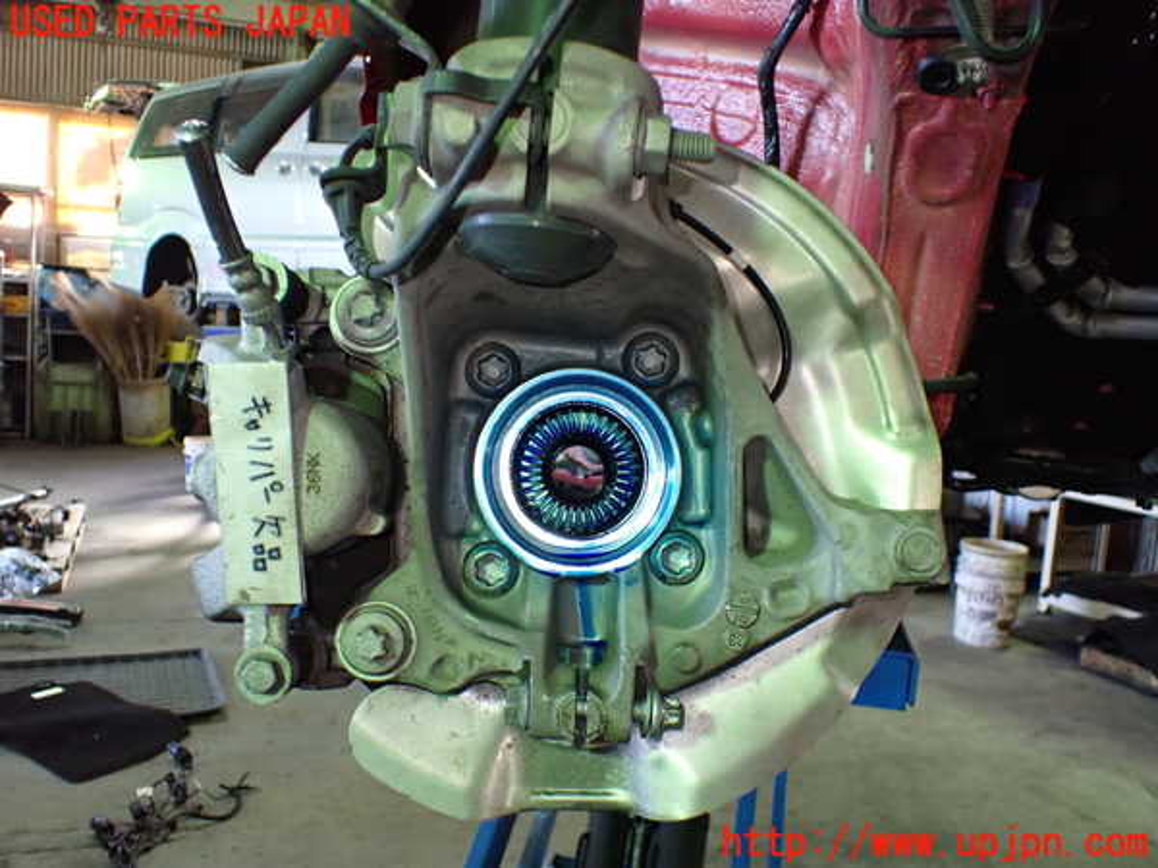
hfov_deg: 60.0
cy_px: 434
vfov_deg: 46.8
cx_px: 579
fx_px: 1004
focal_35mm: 30
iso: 800
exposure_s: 1/100
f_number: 2.3
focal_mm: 5.4
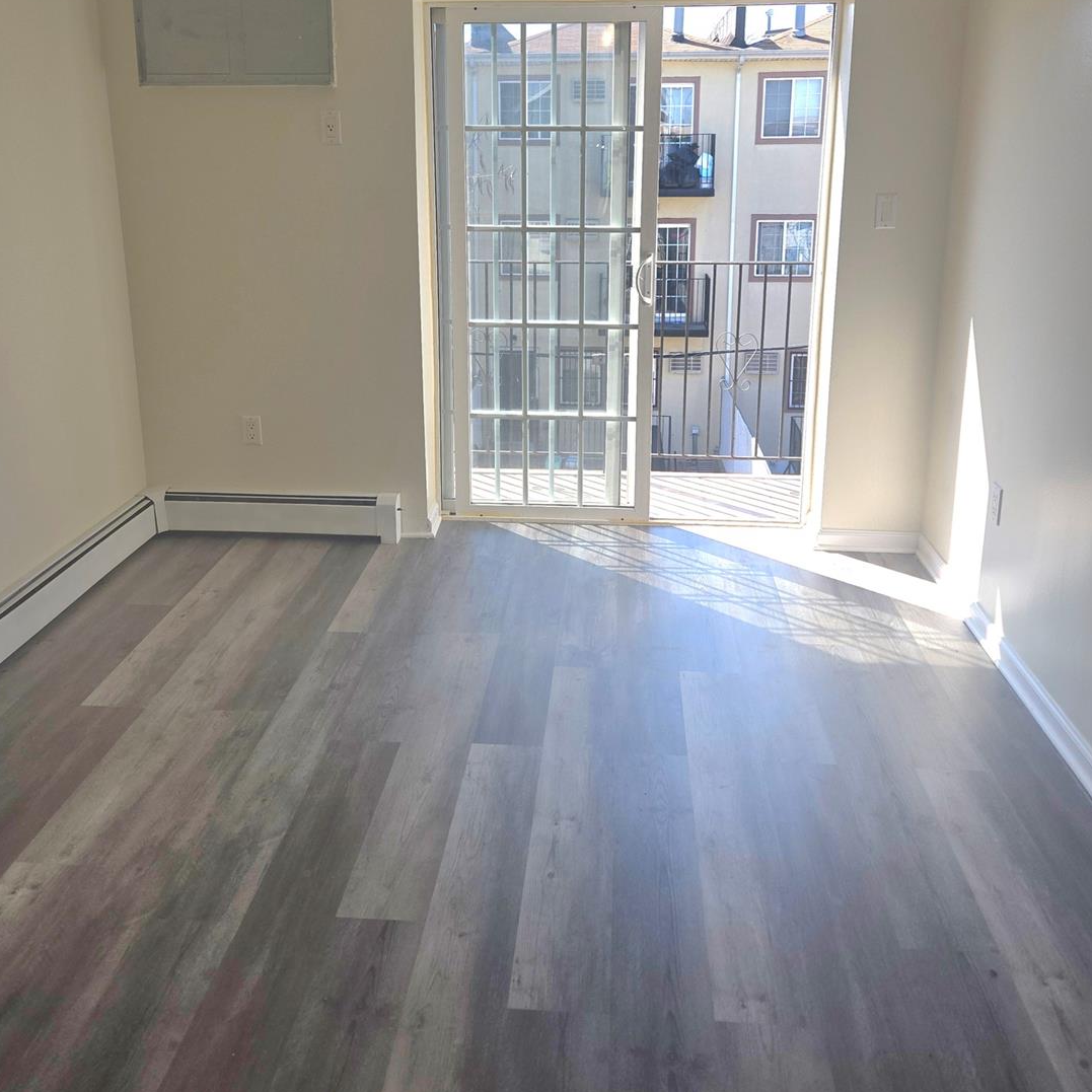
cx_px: 547
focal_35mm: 29
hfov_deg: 55.6
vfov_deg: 54.8
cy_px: 391
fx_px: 1035
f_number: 1.8
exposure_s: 1/556
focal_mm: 5.4
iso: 25
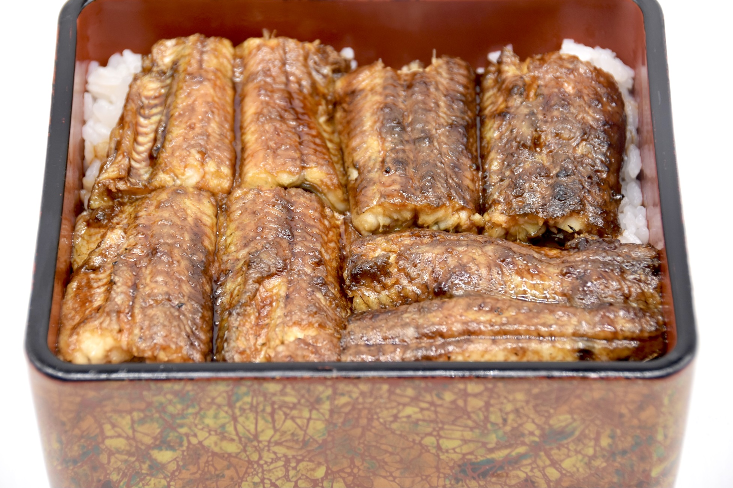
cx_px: 366
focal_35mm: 142
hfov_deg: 14.4
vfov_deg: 9.6
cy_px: 244
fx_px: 2901
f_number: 7.1
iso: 400
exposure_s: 1/200
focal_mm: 95
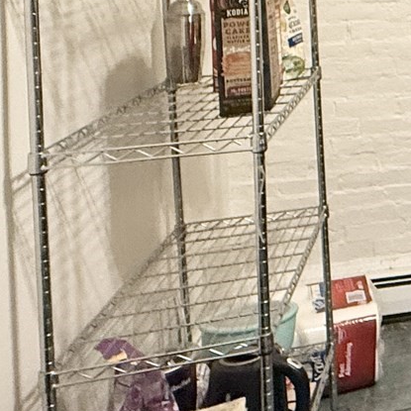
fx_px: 819
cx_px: 753
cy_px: -52
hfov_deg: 19.9
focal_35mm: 61
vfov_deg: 25.8
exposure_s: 1/60
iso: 400
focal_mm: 2.22
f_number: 2.2
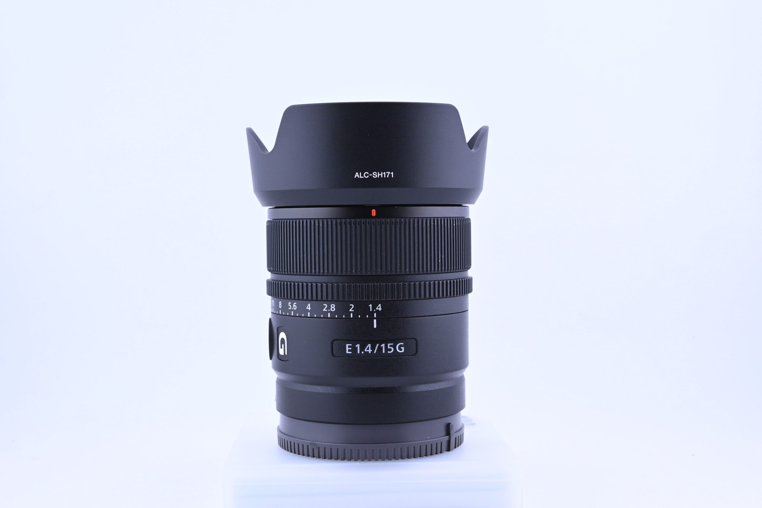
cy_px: 254
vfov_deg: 27.5
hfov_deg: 40.3
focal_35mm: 49
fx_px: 1037
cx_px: 381
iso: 640
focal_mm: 33
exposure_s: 1/160
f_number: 11
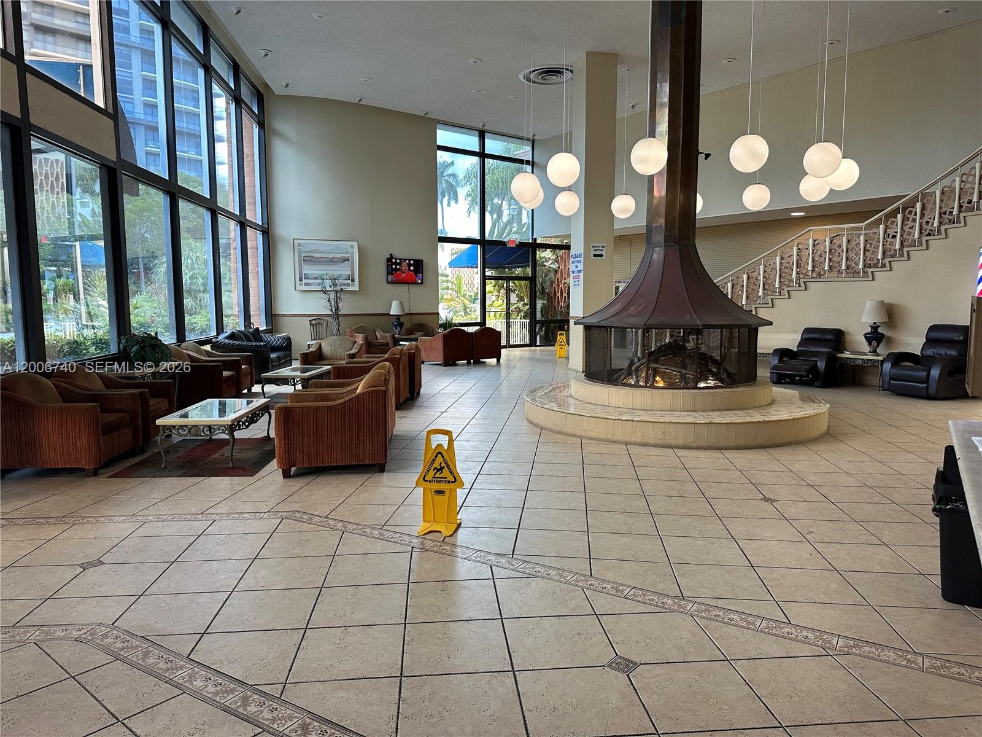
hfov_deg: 71.6
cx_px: 491
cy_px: 368
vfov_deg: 56.8
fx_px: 681
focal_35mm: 24
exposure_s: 1/120
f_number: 1.78
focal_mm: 6.86
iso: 125
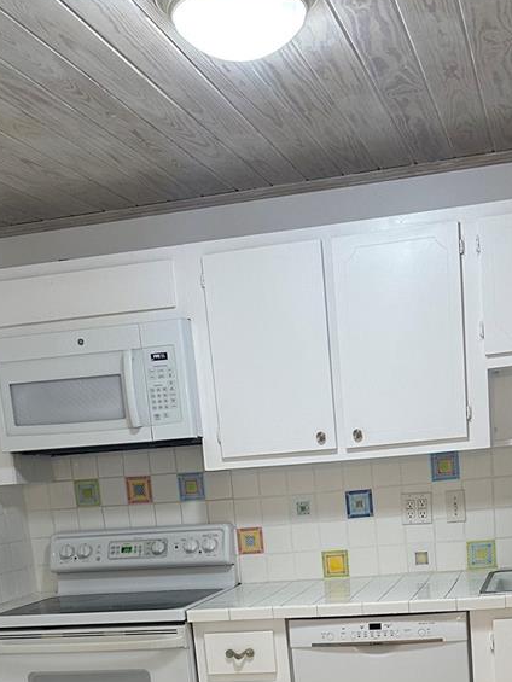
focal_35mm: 51
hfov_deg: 28.5
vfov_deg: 34.7
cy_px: 649
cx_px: 314
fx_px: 1005
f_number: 1.78
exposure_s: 1/120
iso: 200
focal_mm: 6.86
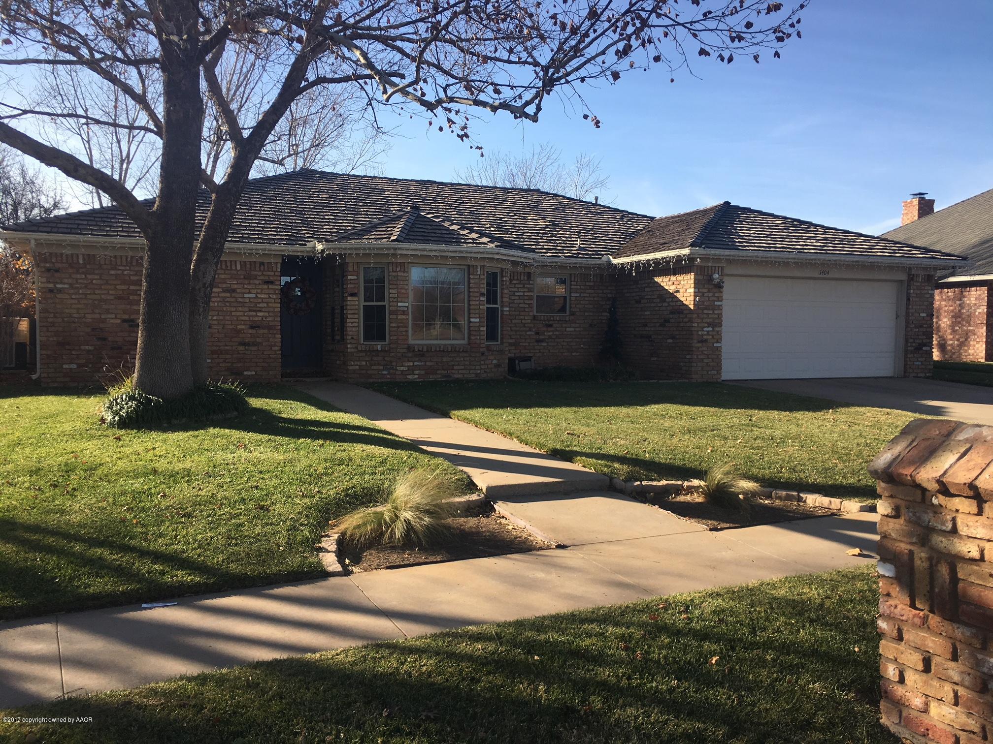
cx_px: 496
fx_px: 832
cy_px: 372
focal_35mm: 29
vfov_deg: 48.2
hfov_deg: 61.7
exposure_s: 1/938
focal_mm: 4.15
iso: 25
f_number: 2.2
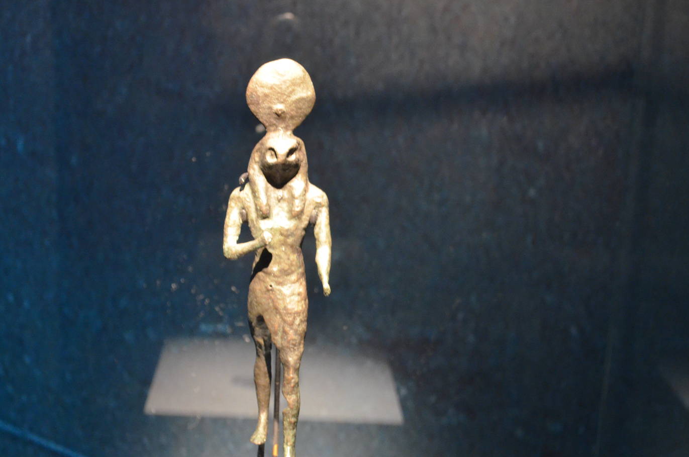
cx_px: 322
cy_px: 262
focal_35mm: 70
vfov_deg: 19.4
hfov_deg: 28.9
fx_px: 1337
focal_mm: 40
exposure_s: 1/8
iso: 3200
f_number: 5.3
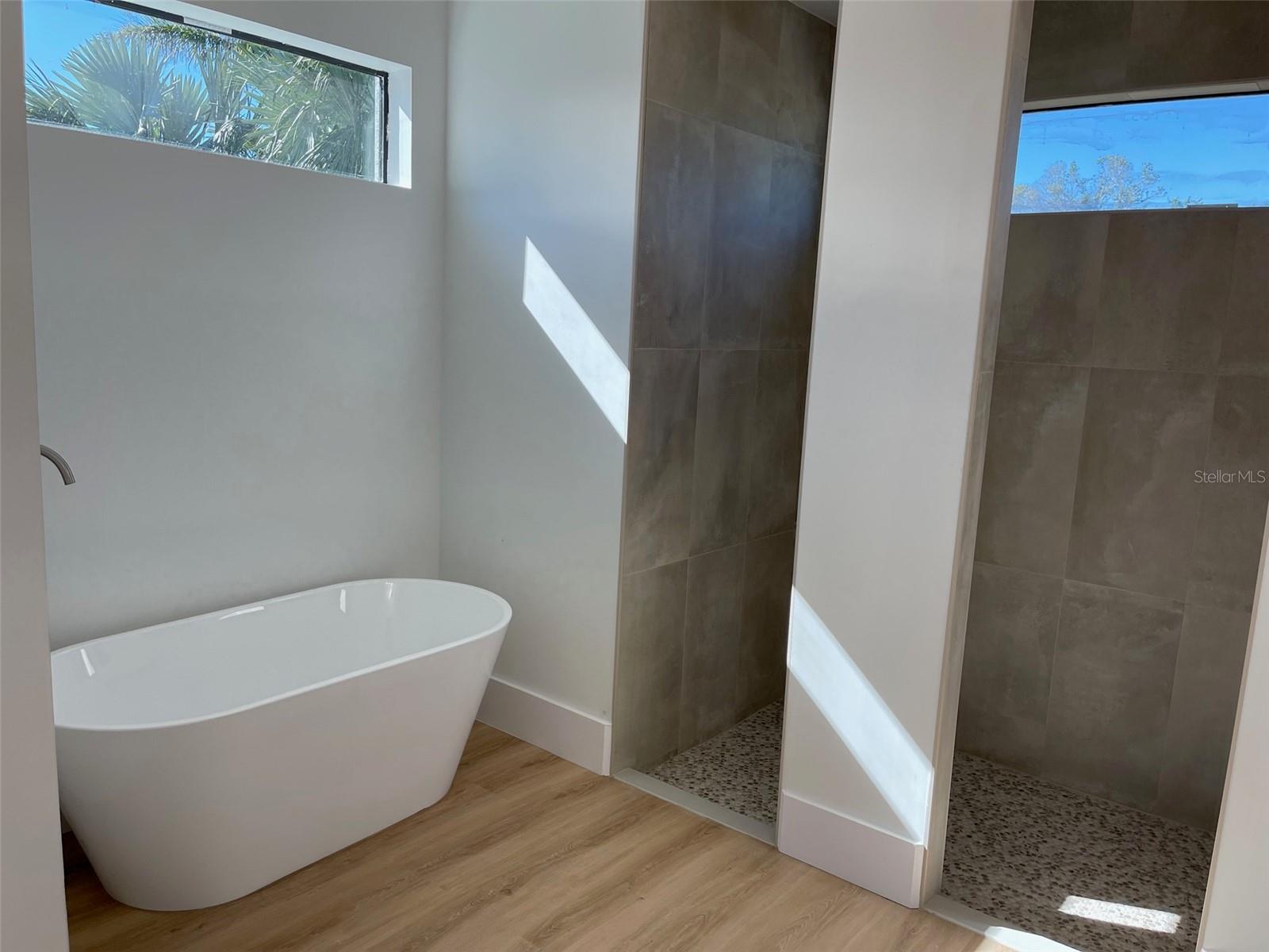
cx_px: 634
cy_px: 476
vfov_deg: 53.1
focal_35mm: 26
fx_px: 953
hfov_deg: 67.3
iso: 32
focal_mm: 5.1
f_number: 1.6
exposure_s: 1/356
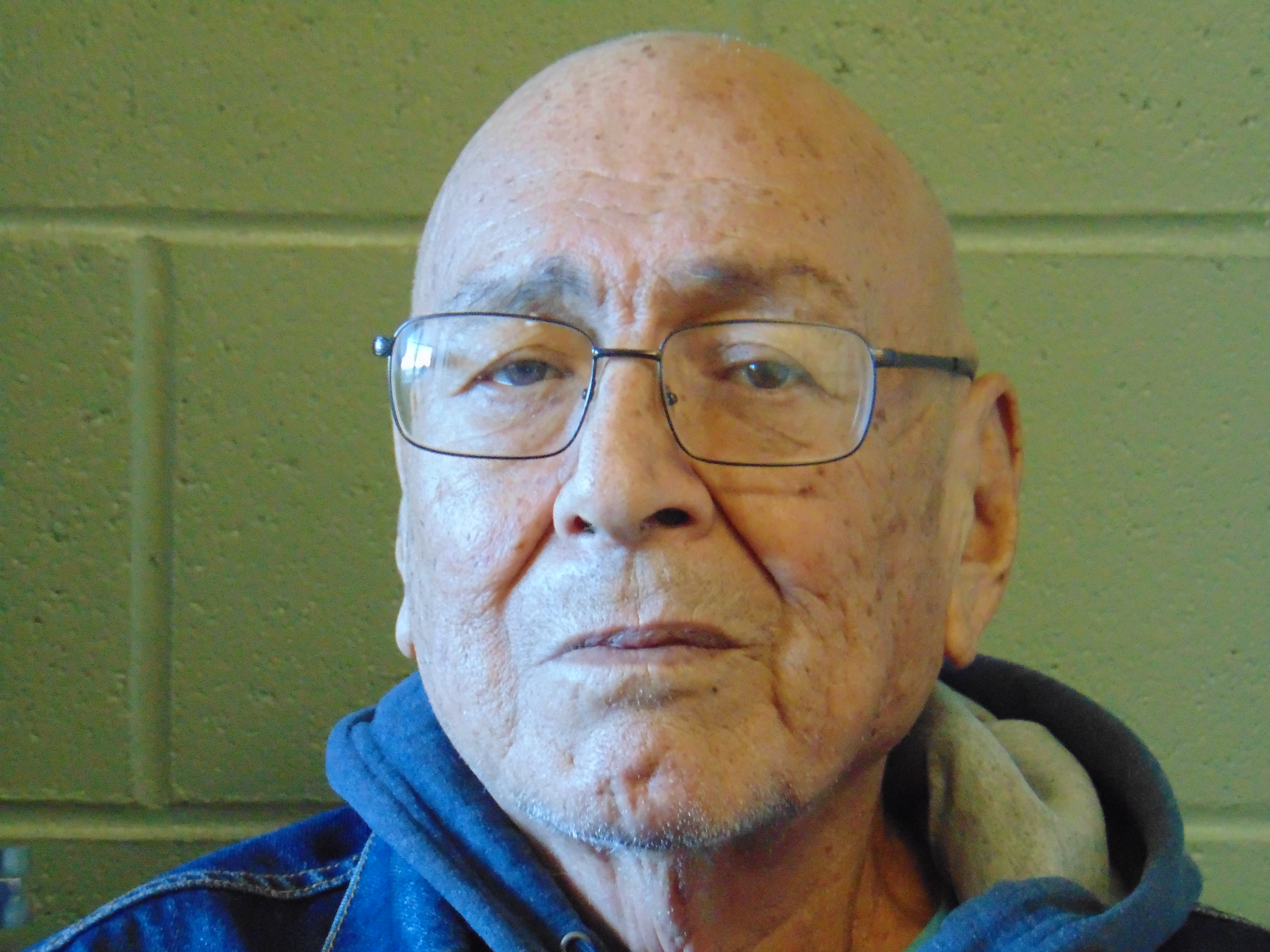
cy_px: 476
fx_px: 6017
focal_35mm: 164
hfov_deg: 12.0
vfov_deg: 9.1
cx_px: 635
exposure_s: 1/40
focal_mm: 29.5
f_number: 4
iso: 800
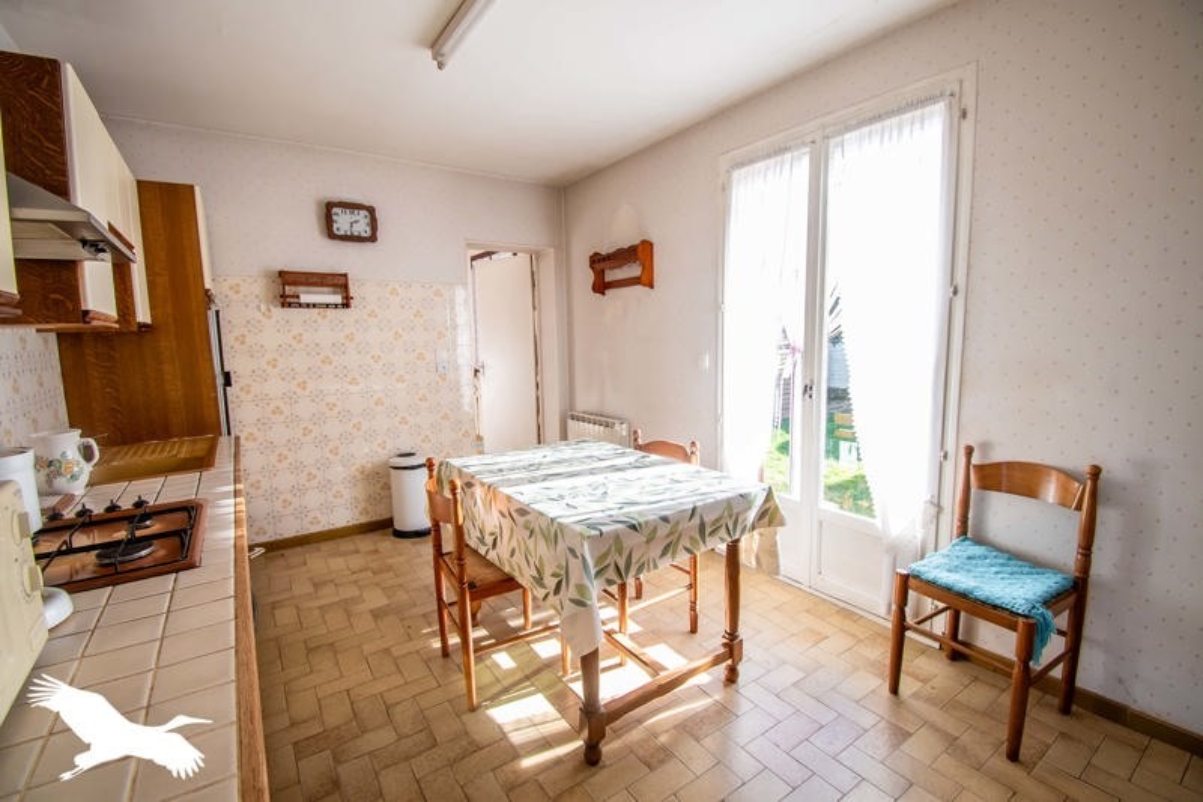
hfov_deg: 100.4
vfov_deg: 77.3
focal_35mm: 15
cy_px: 401
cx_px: 602
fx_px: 501
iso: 400
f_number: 5.6
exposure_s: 1/125
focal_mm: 10
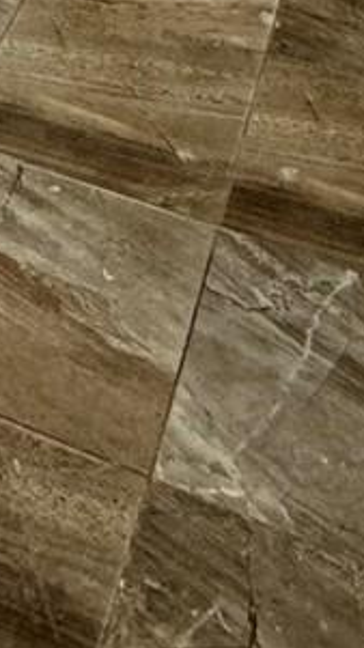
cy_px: -534
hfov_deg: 14.2
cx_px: -138
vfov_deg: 19.4
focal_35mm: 81
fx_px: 1392
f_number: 2.2
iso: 320
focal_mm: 2.22
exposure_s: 1/60
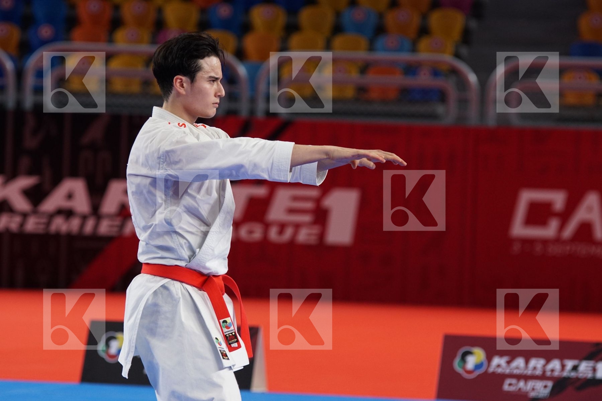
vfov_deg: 6.1
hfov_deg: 9.1
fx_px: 3762
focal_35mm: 225
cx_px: 301
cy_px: 200
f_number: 3.2
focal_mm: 150
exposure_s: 1/400
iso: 800
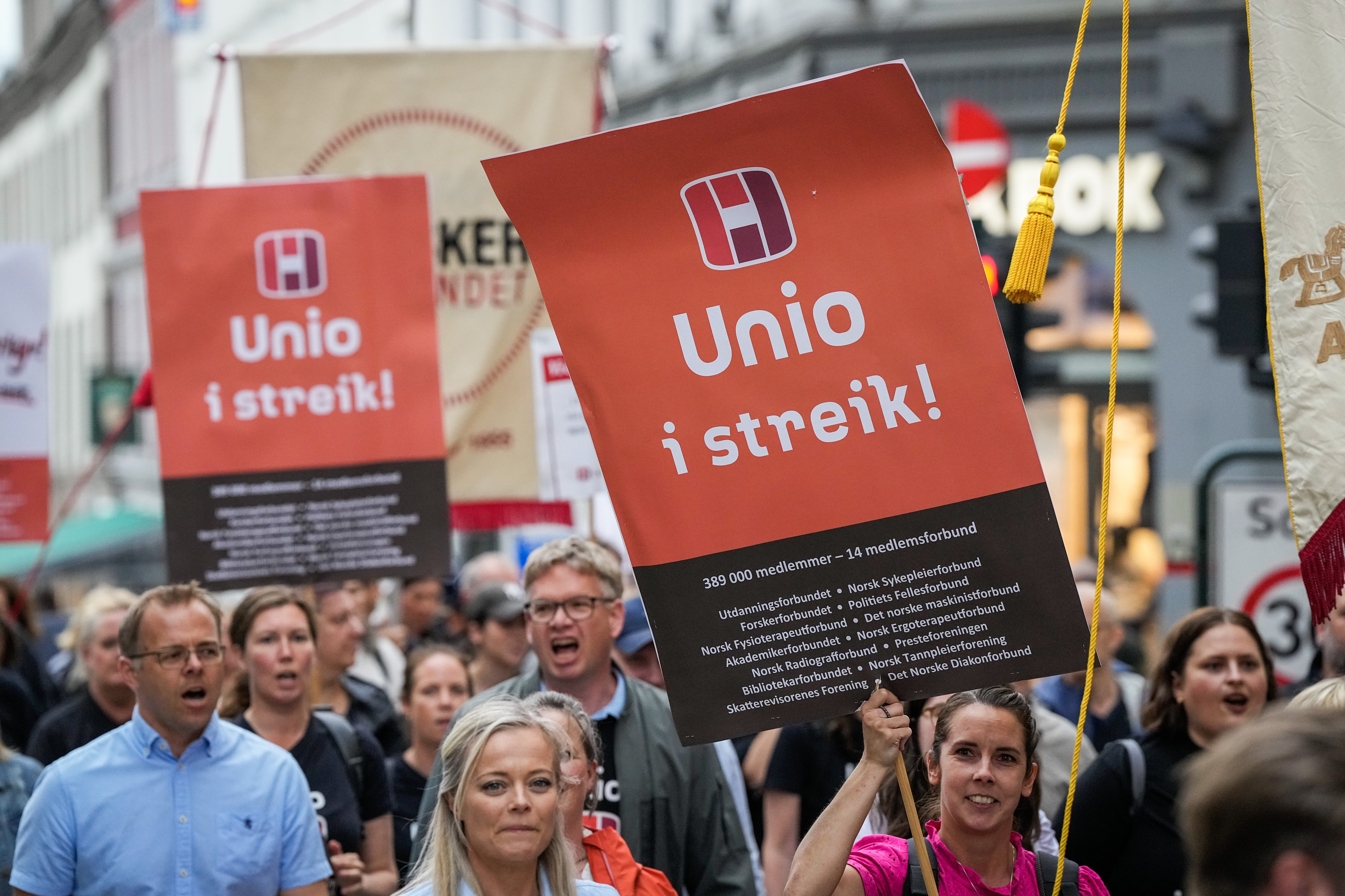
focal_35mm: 150
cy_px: 448
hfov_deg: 13.7
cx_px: 672
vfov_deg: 9.1
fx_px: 5604
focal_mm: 150
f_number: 4
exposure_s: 1/800
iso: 3200
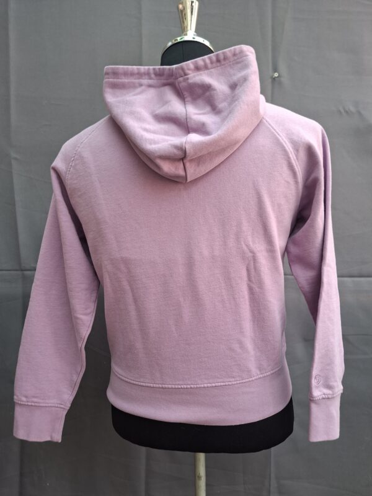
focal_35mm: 23
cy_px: 248
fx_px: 330
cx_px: 186
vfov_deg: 73.9
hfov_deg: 58.9
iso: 50
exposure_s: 1/33
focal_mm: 5.54
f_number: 1.8
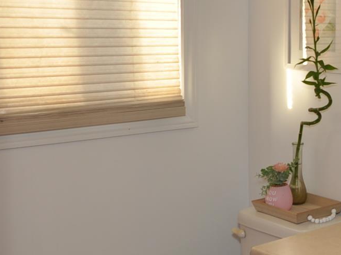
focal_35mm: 66
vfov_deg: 22.1
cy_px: 77
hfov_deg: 24.6
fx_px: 650
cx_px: 472
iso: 200
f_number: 4.5
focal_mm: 14
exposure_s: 1/80
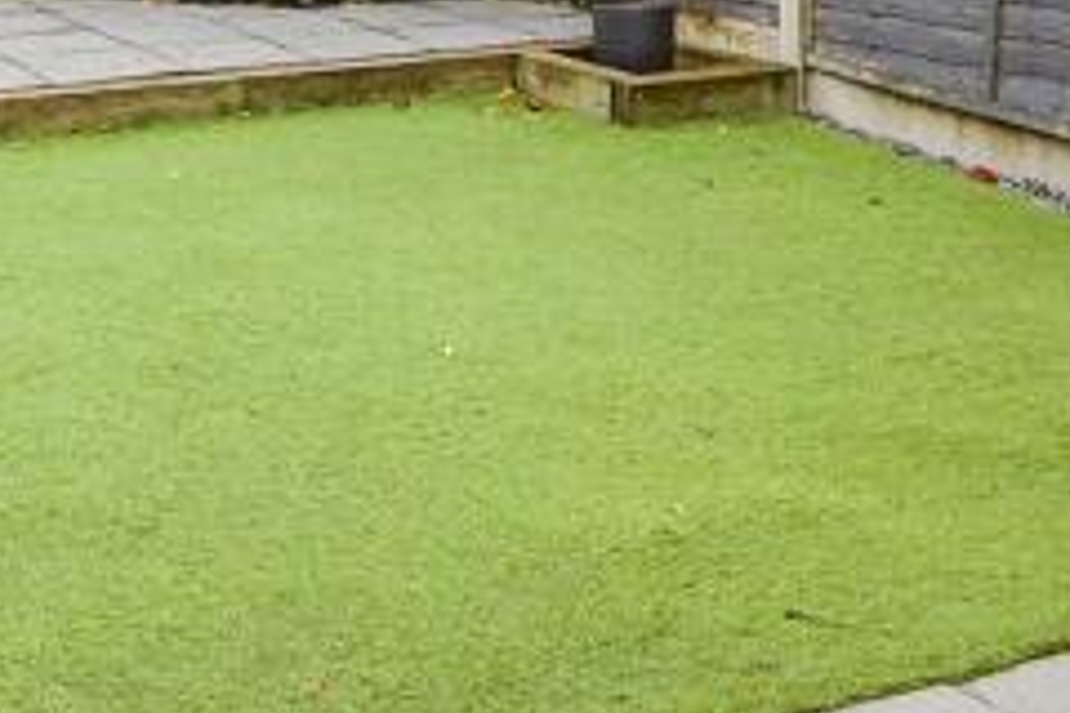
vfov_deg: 18.7
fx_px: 1902
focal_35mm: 64
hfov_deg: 31.3
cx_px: 428
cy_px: -368
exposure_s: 1/60
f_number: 8
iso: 160
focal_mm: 10
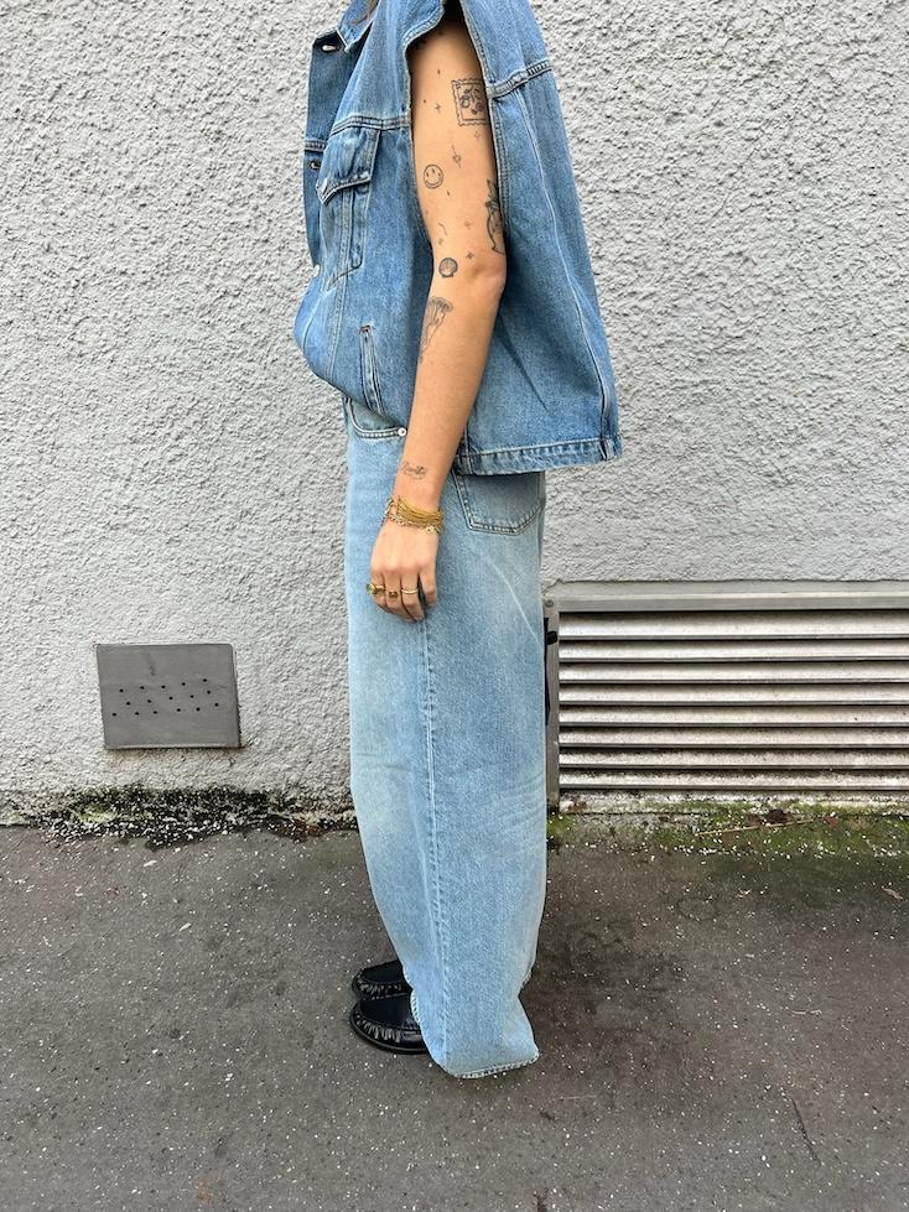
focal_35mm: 26
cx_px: 454
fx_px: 911
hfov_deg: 53.1
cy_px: 606
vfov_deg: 67.3
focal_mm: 5.7
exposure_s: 1/216
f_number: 1.5
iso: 40
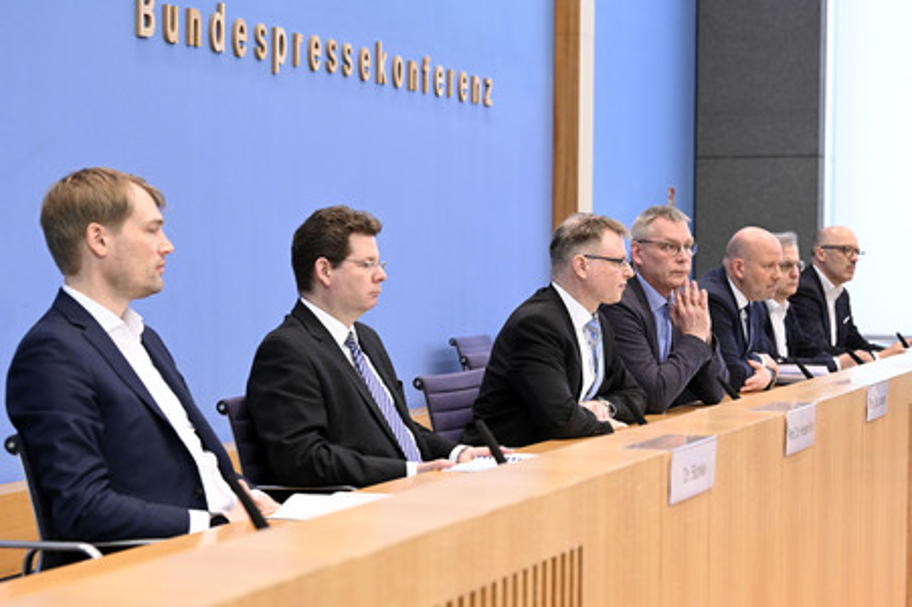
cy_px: 304
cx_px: 456
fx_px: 1899
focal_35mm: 75
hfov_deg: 27.0
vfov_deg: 18.2
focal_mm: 75
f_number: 5
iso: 4000
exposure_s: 1/640
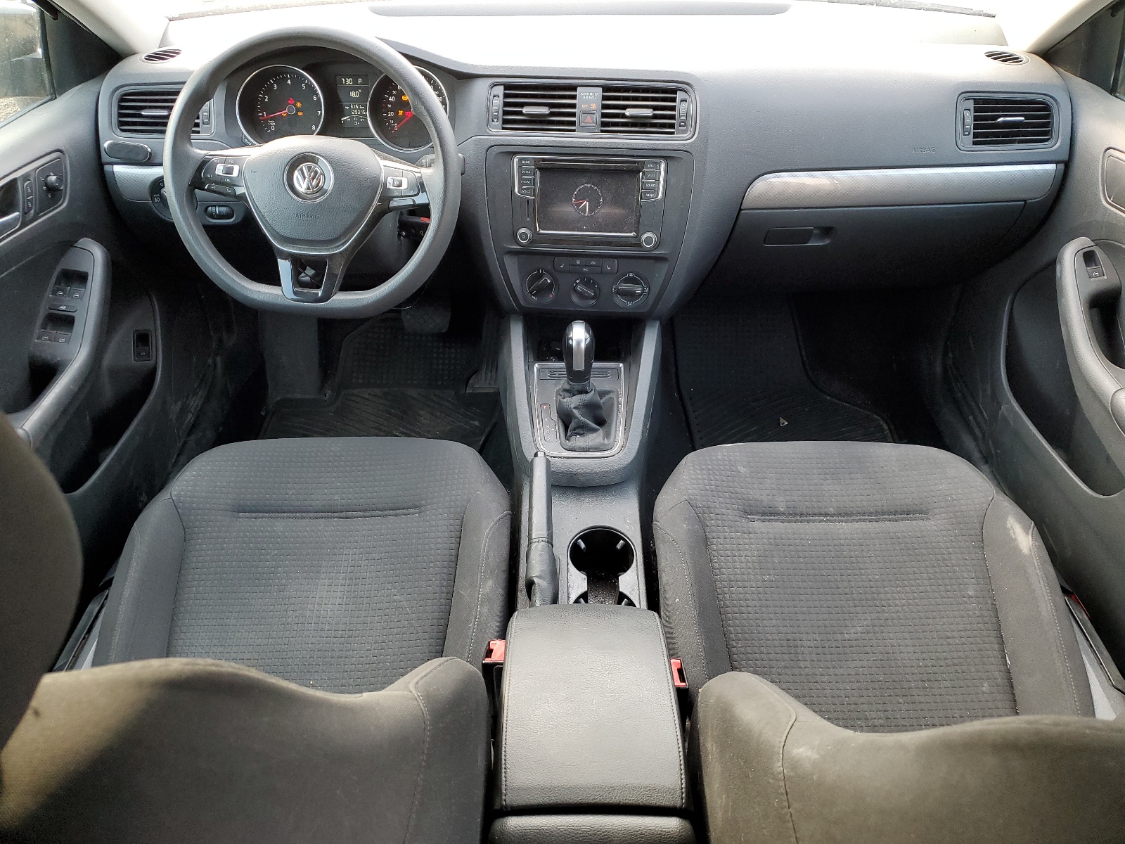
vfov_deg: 53.1
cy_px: 422
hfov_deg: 67.3
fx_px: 845
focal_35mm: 26
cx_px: 562
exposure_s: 1/120
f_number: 1.5
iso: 86
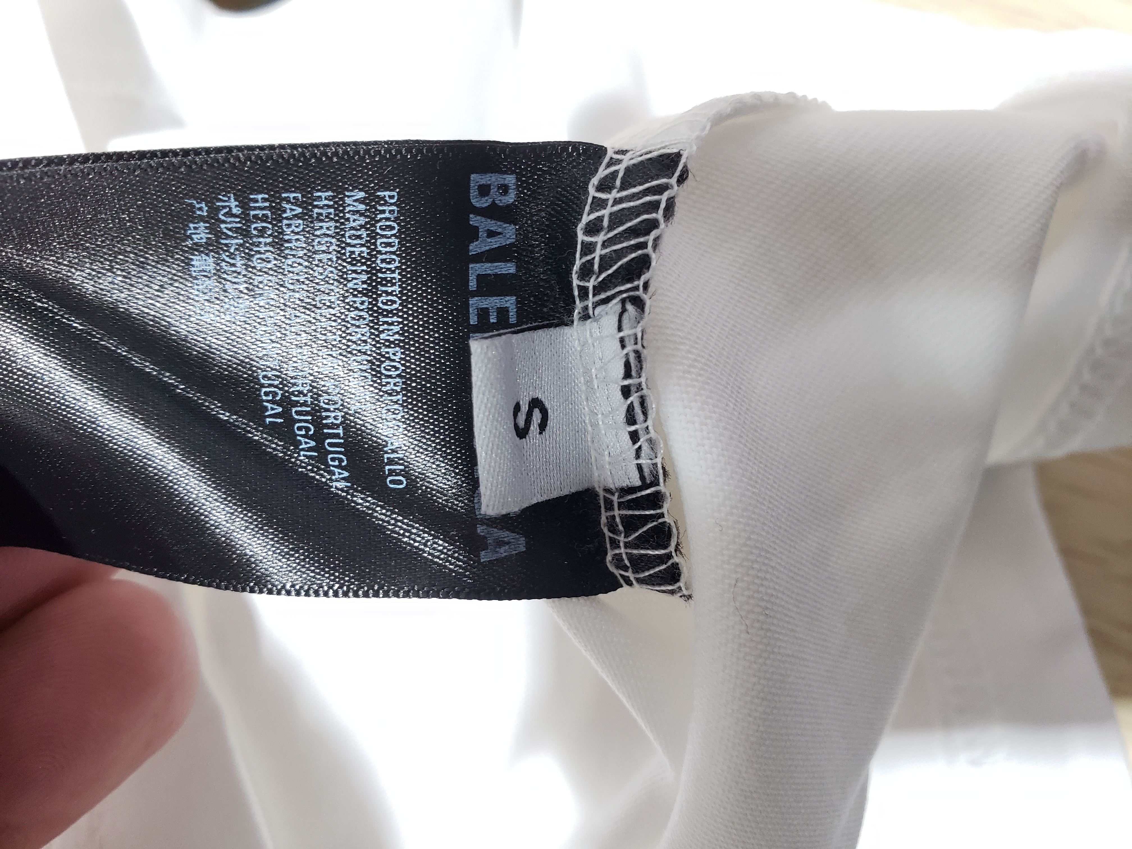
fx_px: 850
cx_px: 566
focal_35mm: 26
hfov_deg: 67.3
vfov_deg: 53.1
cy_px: 424
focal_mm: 4.3
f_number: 2.4
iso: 320
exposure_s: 1/100
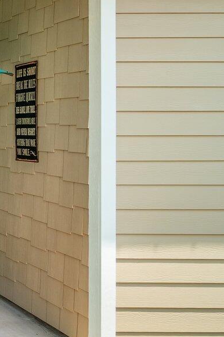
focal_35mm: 53
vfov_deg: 37.3
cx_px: -280
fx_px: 495
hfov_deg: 16.0
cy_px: 125
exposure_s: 1/25
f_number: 8
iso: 100
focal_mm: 10
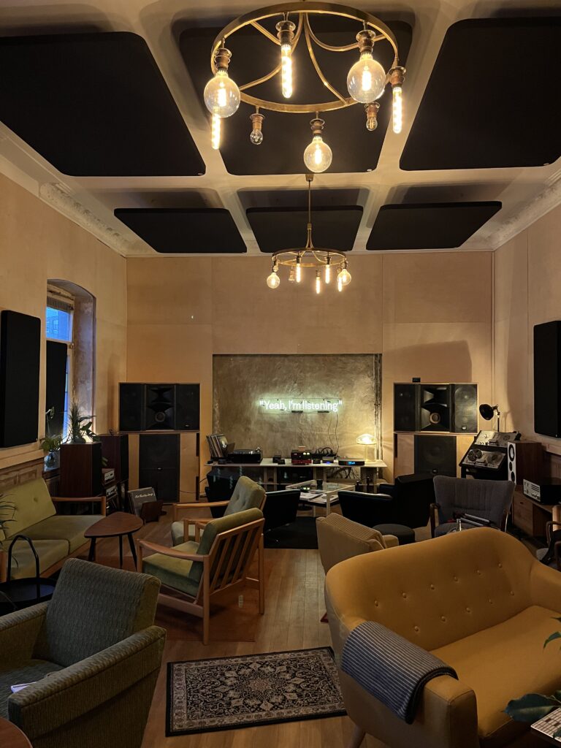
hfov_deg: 53.1
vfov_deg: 67.3
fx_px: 562
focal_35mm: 26
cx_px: 280
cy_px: 374
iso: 500
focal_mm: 5.1
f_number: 1.6
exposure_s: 1/25
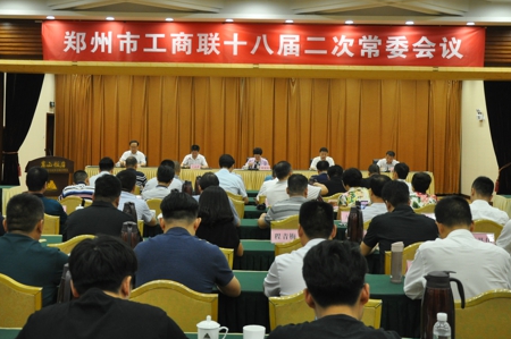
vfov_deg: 25.9
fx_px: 737
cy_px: 130
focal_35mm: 52
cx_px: 240
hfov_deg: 38.2
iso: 800
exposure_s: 1/40
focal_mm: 26
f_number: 4
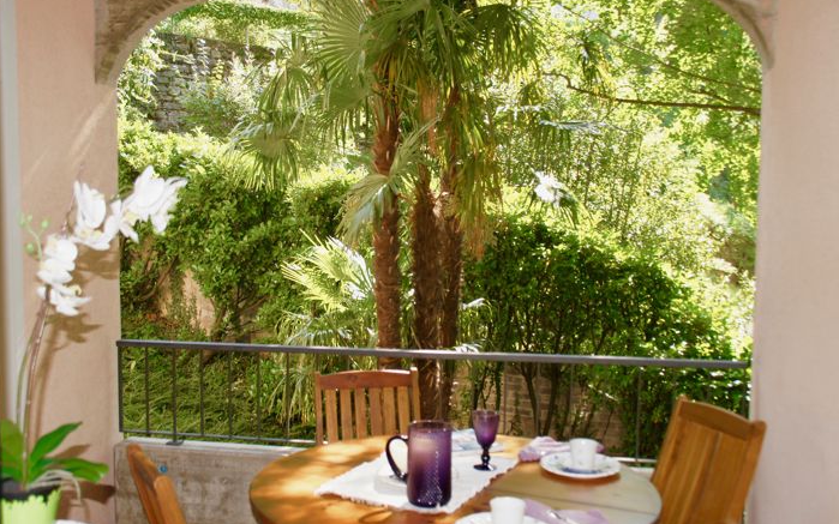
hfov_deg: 52.7
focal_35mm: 37
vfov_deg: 34.4
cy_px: 273
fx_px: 846
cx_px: 417
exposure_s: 1/80
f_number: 4.5
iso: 100
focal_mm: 24
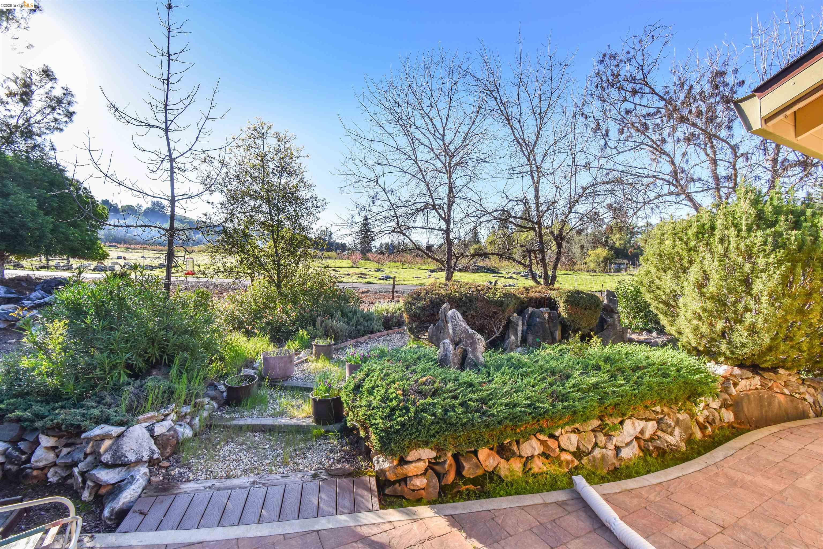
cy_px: 274
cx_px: 412
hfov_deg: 100.4
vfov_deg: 77.3
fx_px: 343
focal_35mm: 15
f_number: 10
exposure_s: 1/60
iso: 100
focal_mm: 10
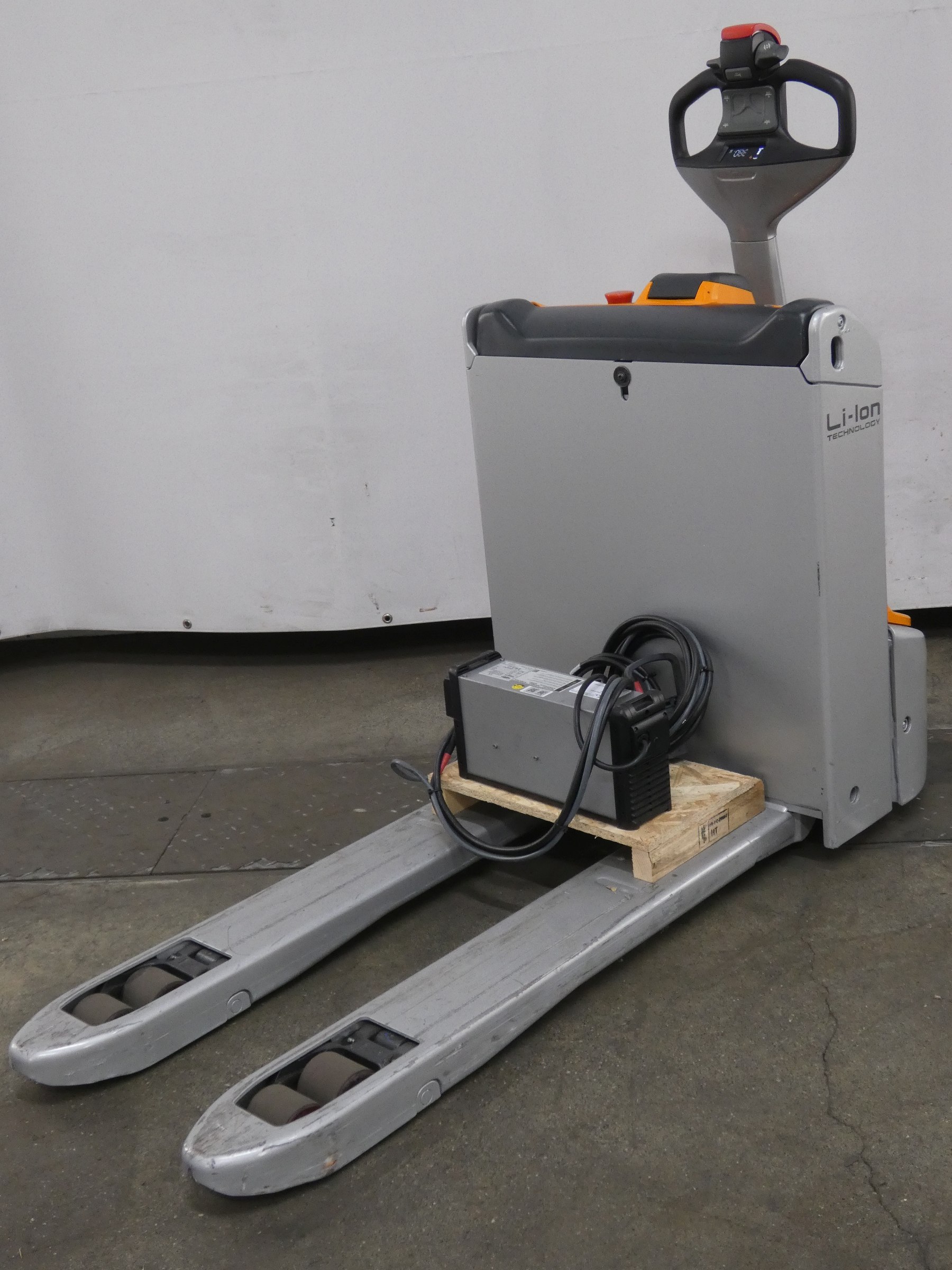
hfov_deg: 33.6
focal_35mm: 43
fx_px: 1577
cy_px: 635
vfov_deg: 43.9
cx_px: 476
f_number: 3.7
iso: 400
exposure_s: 1/80
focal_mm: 7.8
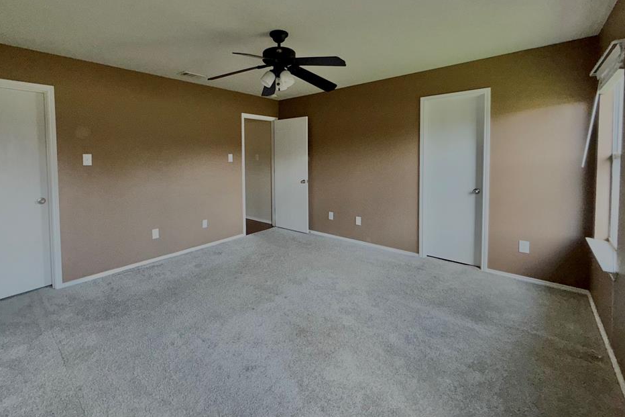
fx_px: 278
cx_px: 286
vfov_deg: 72.9
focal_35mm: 16
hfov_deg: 96.5
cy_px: 166
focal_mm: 2.22
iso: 80
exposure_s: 1/106
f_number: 2.2
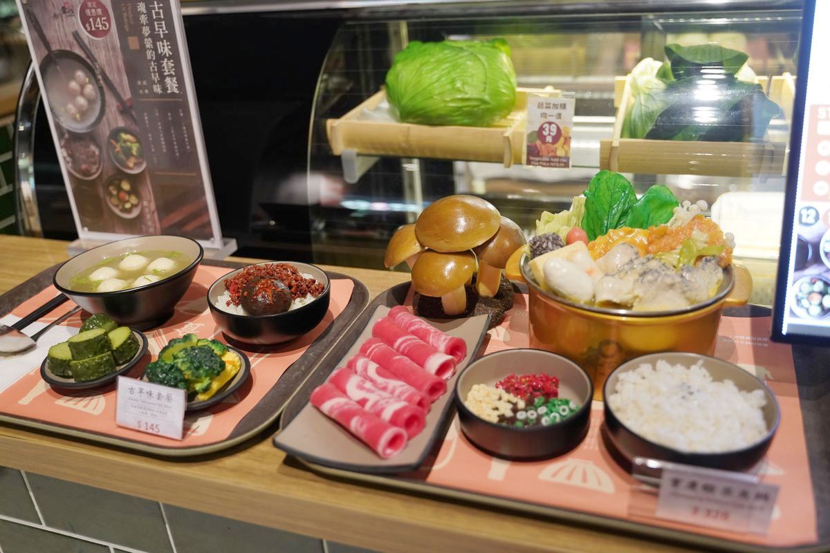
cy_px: 276
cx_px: 415
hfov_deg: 58.7
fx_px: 738
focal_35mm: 32
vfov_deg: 41.1
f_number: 2.8
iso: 2000
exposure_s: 1/160
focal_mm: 32
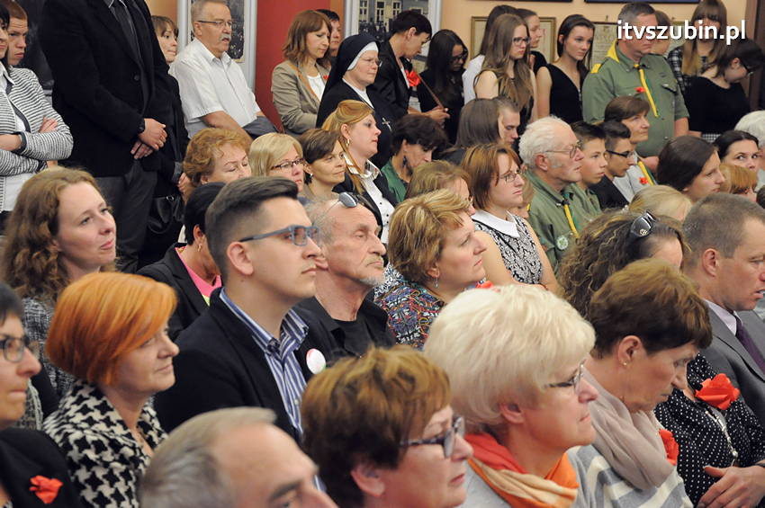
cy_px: 254
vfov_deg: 17.5
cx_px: 382
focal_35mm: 78
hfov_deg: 26.0
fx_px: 1656
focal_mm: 52
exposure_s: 1/80
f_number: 5.6
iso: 2500
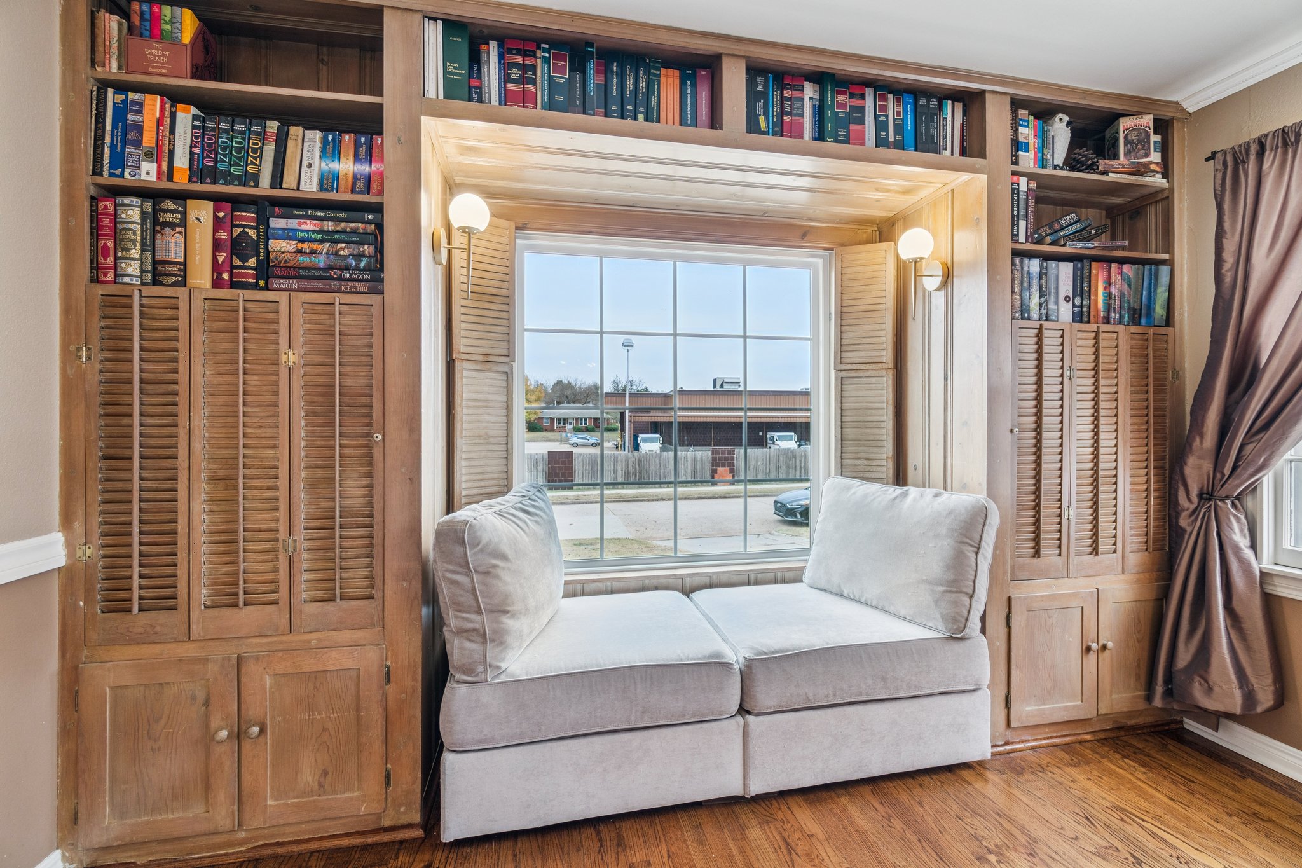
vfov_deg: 77.3
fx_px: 542
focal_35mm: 15
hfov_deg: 100.4
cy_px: 434
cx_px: 651
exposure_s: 1/15
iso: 200
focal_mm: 10
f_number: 6.3
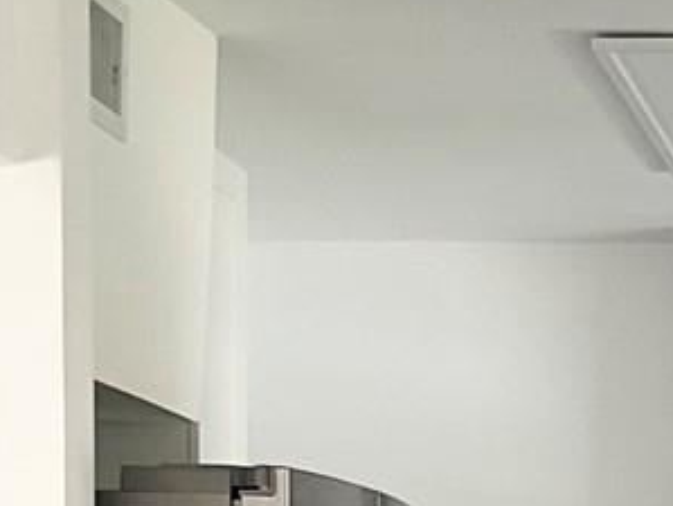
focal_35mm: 155
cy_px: 778
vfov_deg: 9.3
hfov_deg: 12.1
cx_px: 1058
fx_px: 3017
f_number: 1.8
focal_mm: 3
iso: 40
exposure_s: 1/122
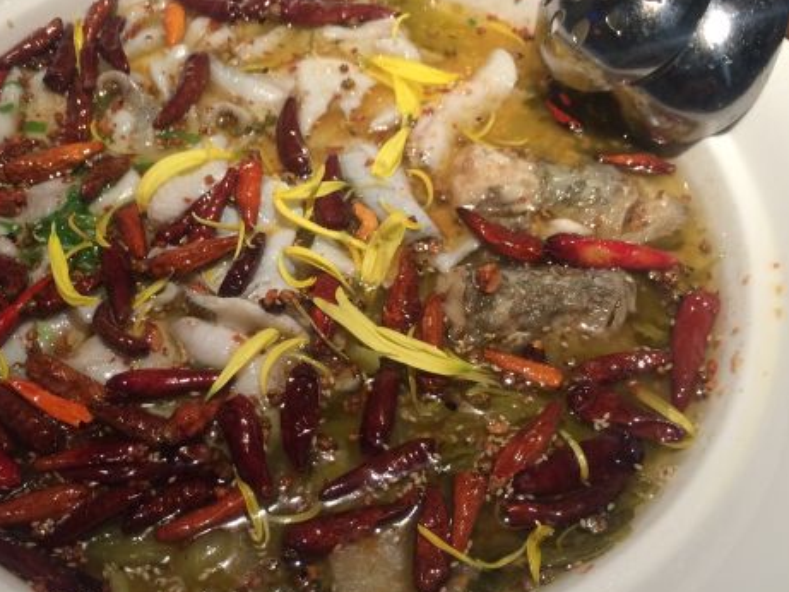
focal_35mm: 44
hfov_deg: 42.6
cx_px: 291
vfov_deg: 32.9
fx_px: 1003
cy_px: 324
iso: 64
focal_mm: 4.15
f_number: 2.2
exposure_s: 1/33
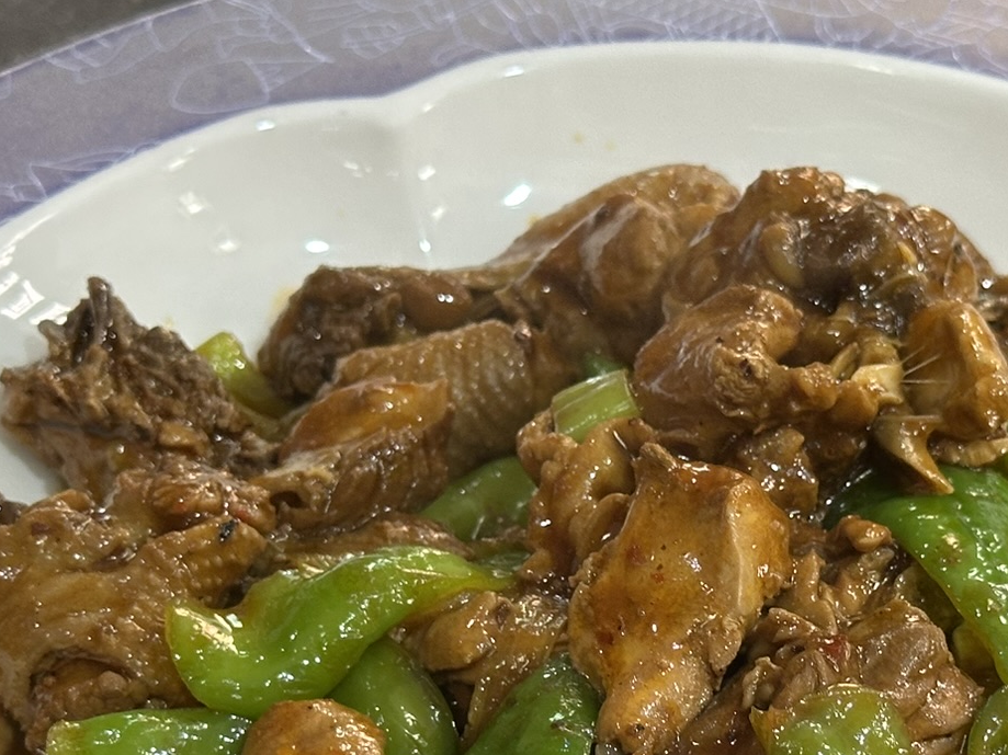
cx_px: 769
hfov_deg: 18.3
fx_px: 3115
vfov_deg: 13.6
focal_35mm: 107
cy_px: 747
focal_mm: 6.86
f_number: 1.78
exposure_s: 1/50
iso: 160
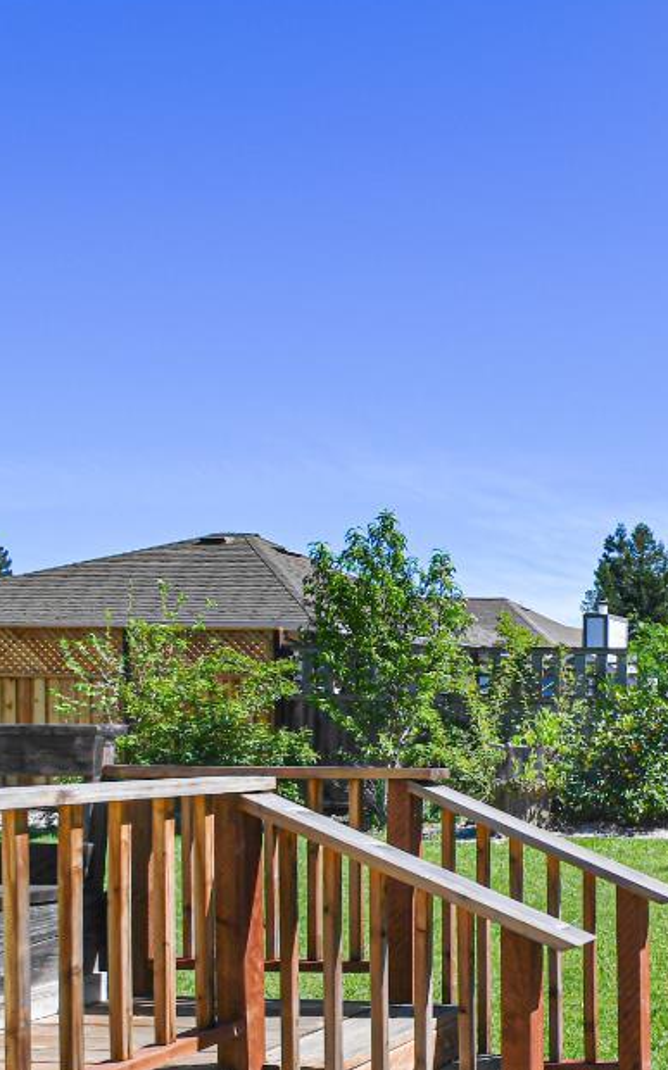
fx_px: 1079
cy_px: 785
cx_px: 1058
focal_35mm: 37
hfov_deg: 24.6
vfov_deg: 50.8
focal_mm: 10
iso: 100
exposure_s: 1/320
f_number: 9
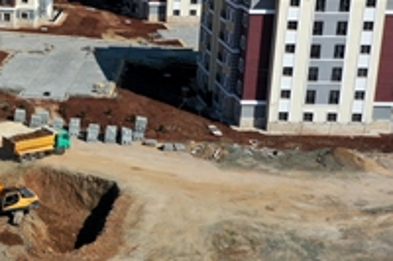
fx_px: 916
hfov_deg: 22.5
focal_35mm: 84
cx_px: -67
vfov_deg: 16.1
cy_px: 55
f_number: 7.1
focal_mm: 10.26
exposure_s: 1/1000
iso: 200
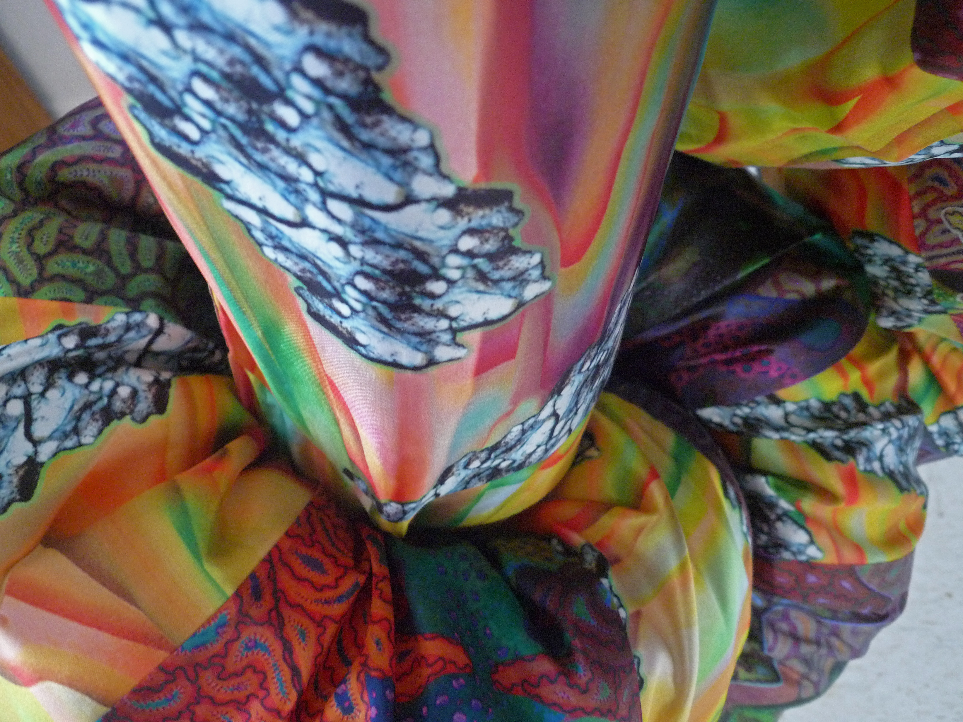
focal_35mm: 28
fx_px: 779
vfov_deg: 49.7
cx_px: 482
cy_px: 361
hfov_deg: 63.4
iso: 400
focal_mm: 6
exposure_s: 1/13
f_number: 2.8
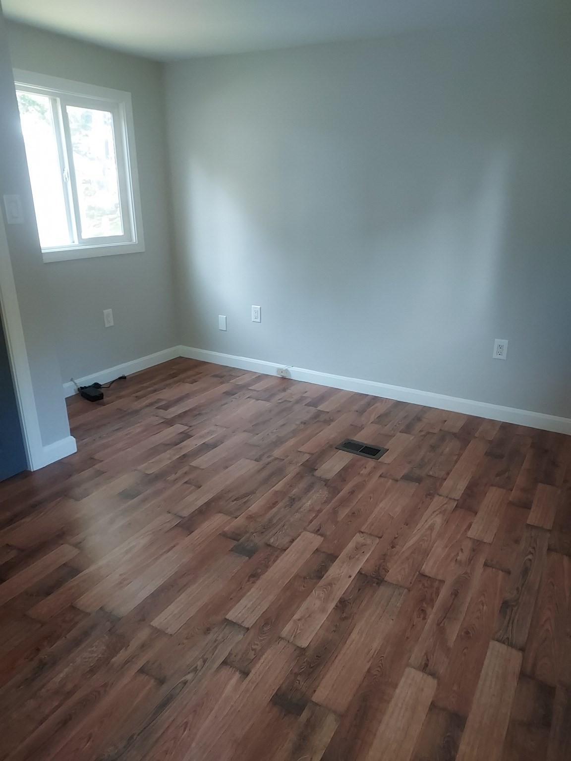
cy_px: 380
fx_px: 528
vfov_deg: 71.6
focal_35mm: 24
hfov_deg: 56.8
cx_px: 286
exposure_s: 1/60
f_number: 1.8
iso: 400
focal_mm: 4.6
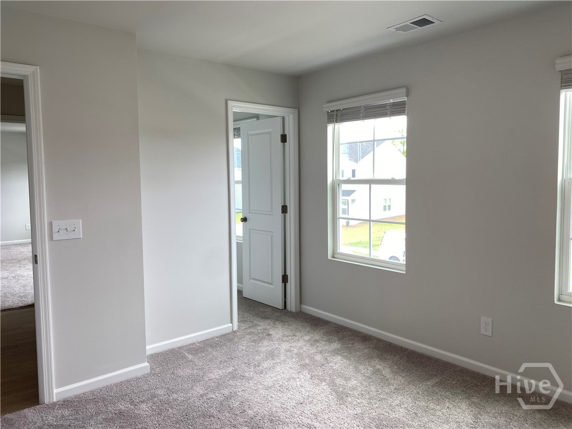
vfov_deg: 53.1
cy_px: 214
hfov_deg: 67.3
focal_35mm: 26
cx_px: 286
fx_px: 430
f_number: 1.8
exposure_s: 1/120
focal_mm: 4.25
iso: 32
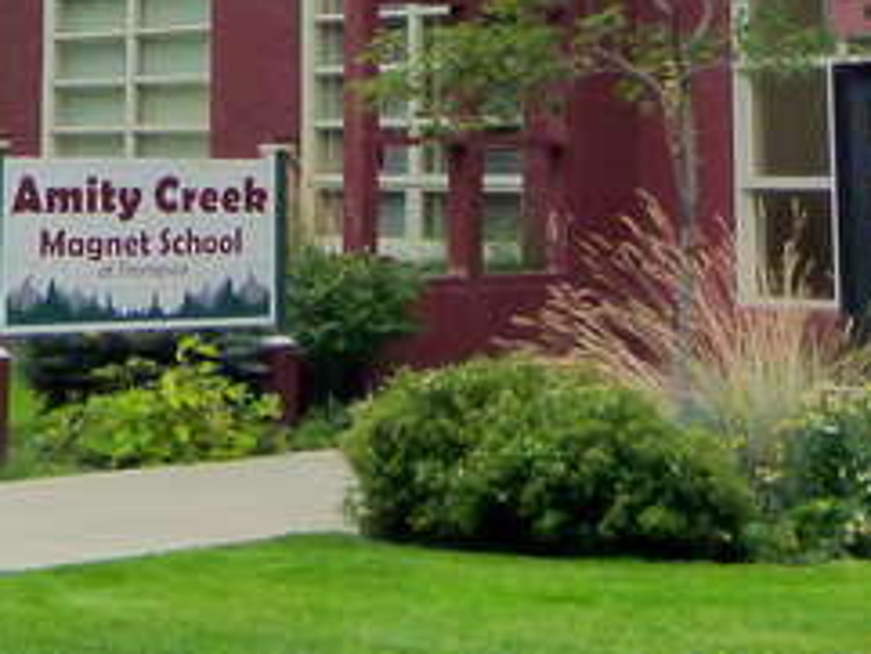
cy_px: -347
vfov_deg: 13.5
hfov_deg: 19.0
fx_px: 2593
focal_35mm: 103
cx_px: 343
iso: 250
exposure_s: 1/250
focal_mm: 5.4
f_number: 5
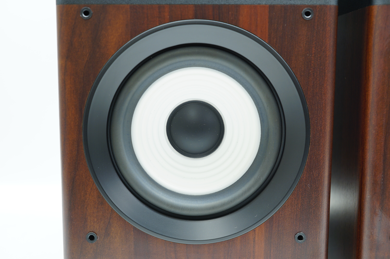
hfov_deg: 43.6
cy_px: 130
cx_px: 195
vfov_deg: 29.8
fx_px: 487
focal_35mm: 45
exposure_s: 1/60
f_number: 3.2
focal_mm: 30
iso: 200
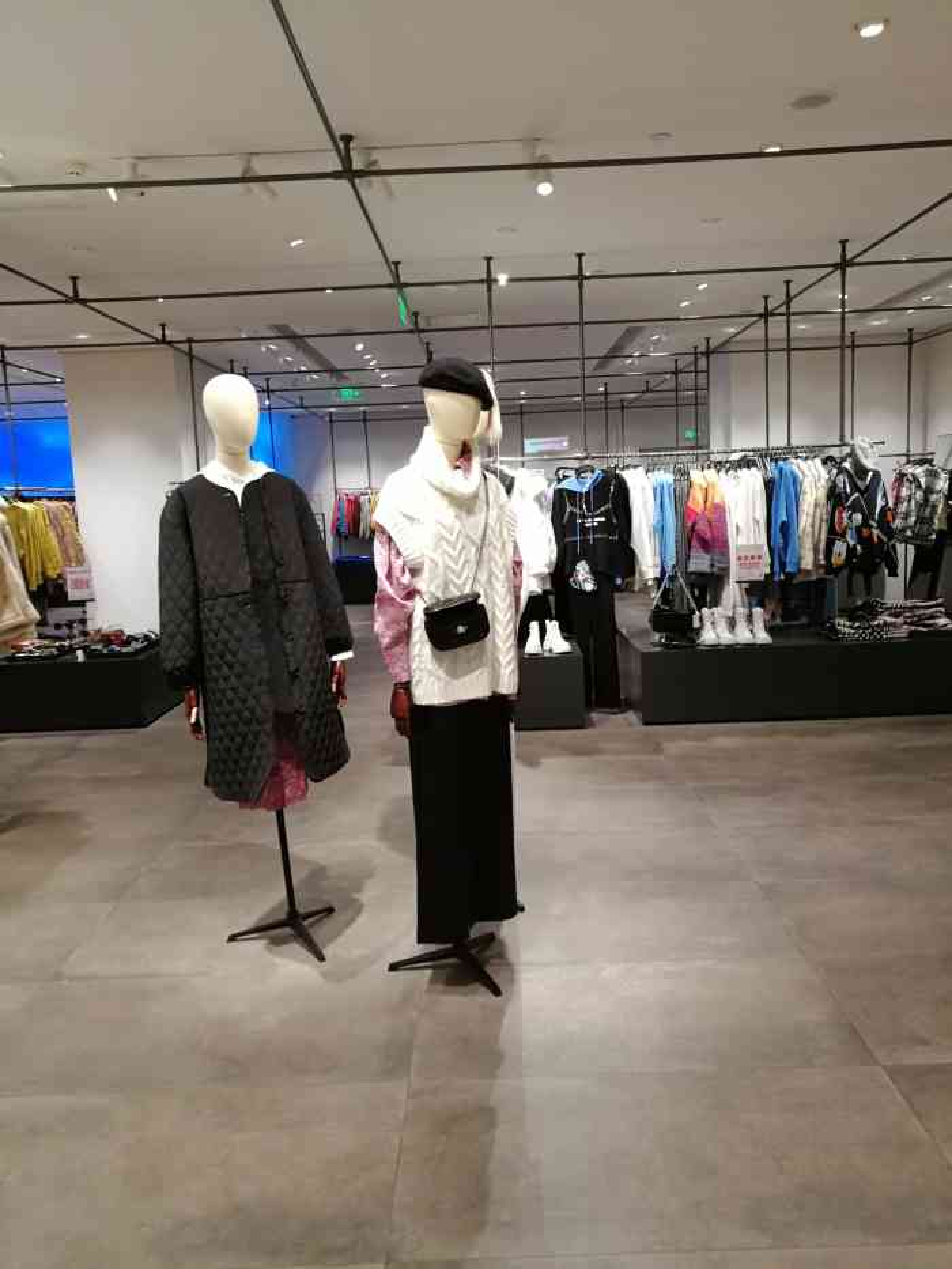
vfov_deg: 65.3
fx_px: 990
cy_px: 634
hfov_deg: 51.4
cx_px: 476
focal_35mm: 27
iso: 320
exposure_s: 1/100
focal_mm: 3.84
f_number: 2.2
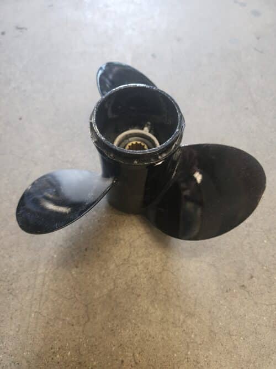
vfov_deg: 73.9
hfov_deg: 58.9
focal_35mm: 23
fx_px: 245
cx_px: 138
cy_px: 184
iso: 400
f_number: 1.8
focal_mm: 6.4
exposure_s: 1/120
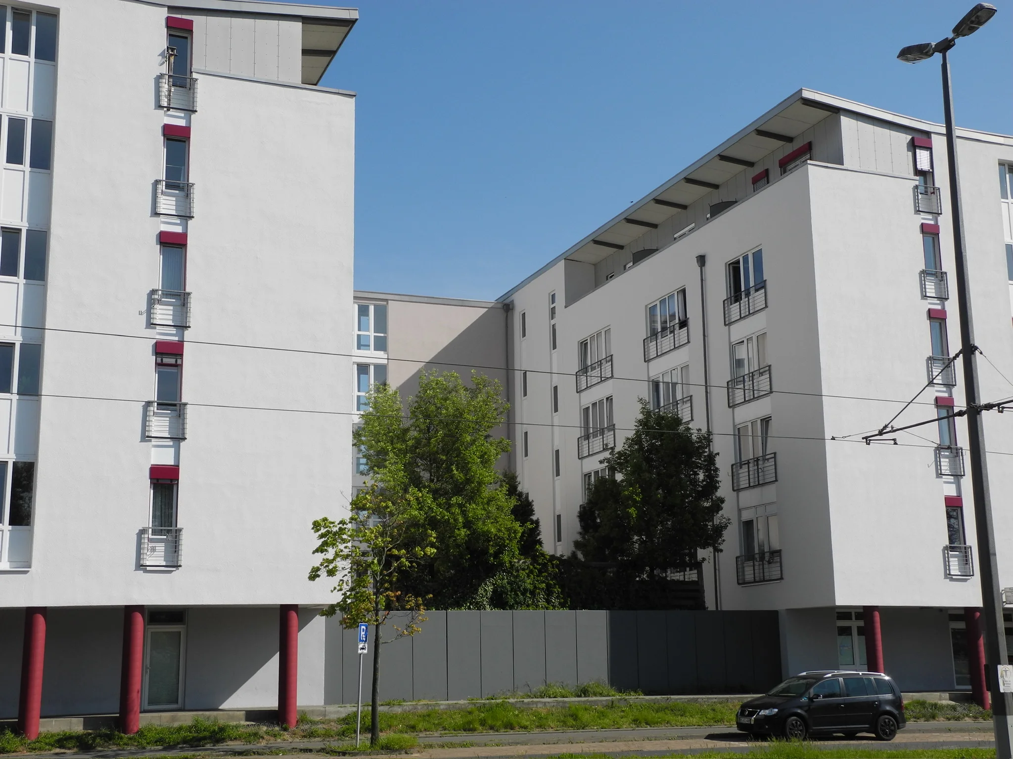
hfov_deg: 38.2
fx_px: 1463
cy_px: 380
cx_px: 506
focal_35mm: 50
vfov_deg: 29.1
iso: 100
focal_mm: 10.7
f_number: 5
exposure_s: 1/800
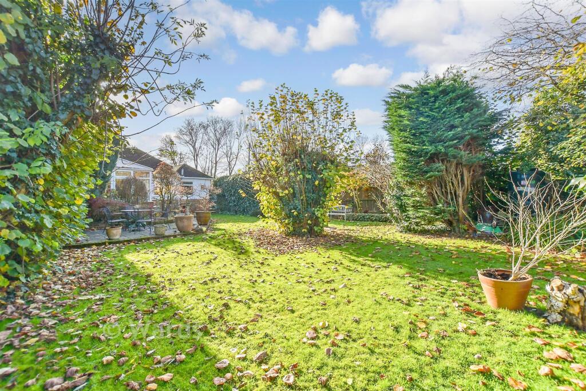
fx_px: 244
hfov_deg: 100.4
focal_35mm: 15
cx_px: 293
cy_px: 196
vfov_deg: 77.3
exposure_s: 1/400
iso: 320
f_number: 8
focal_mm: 10
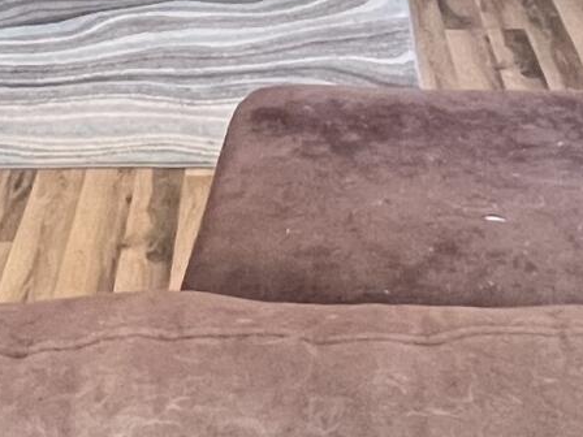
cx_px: 237
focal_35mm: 87
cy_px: -306
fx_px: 1465
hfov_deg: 22.5
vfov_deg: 15.1
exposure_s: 1/60
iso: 500
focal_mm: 1.57
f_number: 1.8
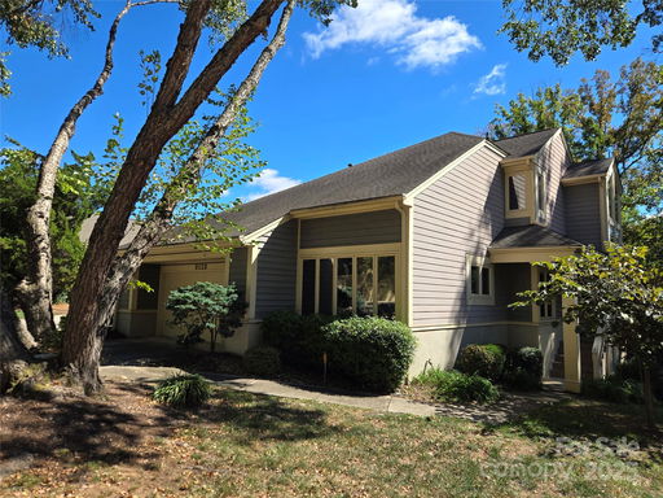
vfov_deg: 58.9
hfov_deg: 73.9
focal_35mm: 23
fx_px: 441
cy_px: 249
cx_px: 332
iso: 25
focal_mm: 5.4
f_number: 1.8
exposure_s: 1/1058
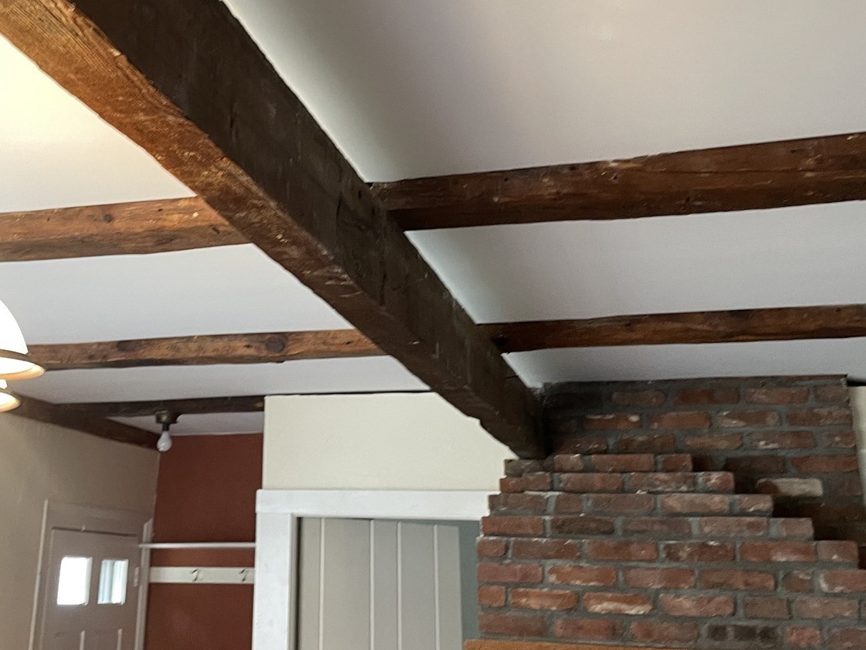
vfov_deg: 32.5
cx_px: 290
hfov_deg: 42.4
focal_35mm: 44
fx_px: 1101
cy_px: 194
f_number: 1.6
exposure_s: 1/60
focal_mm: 4.2
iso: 125
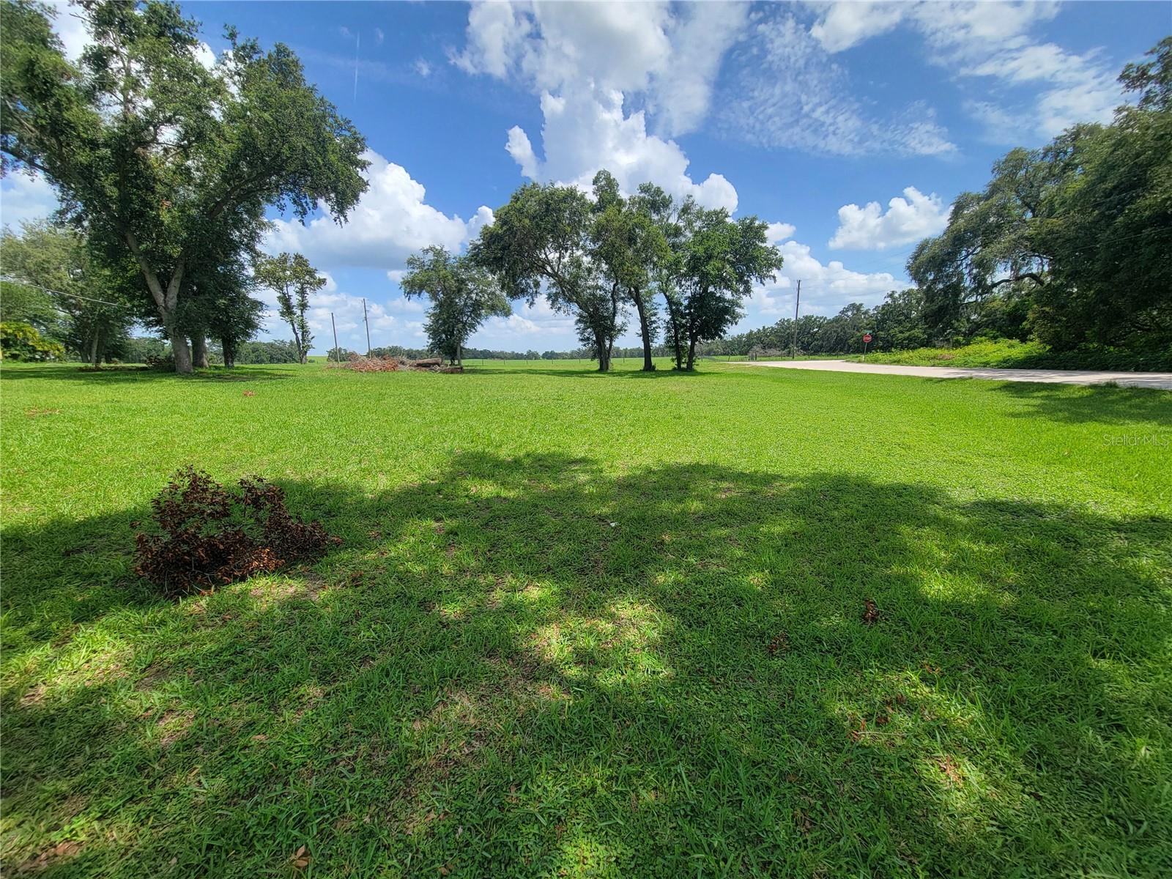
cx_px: 586
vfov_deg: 89.9
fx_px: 440
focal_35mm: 13
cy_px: 440
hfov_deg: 106.2
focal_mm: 2.2
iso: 50
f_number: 2.2
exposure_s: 1/1279
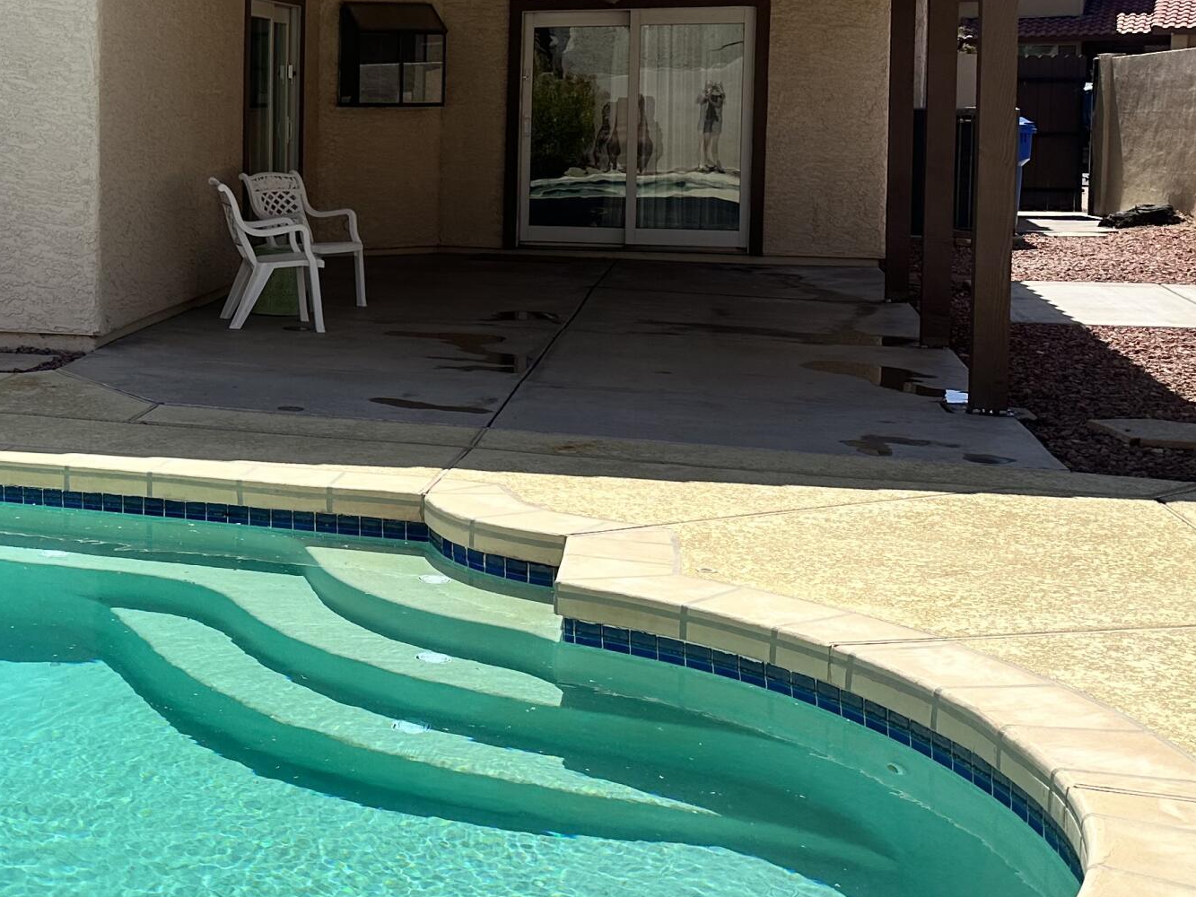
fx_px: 1866
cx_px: -52
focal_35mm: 54
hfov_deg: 32.2
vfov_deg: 26.7
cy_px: 229
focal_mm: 6.86
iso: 80
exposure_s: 1/5263
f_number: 1.78
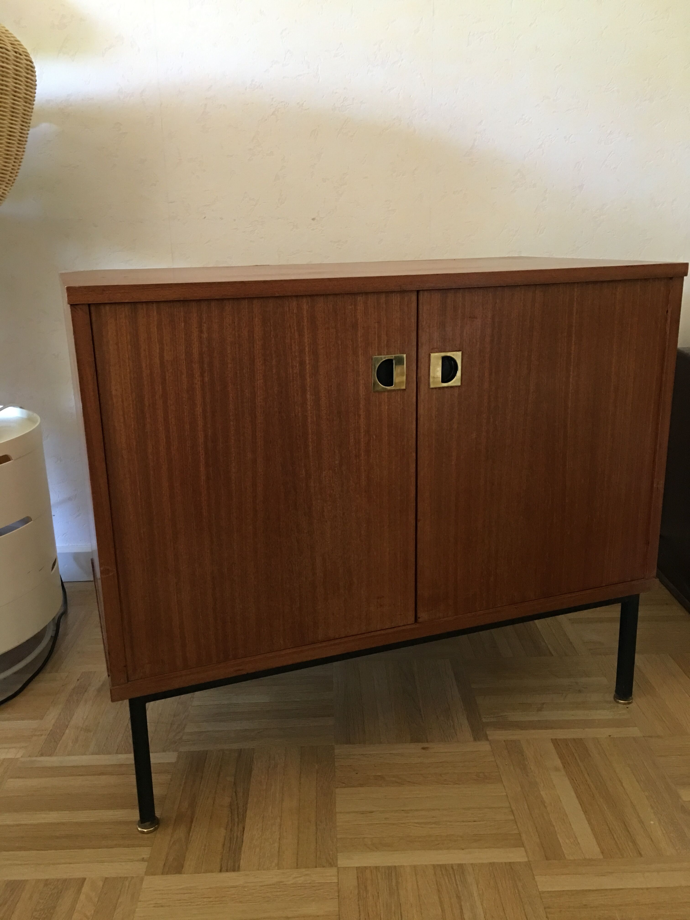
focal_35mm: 29
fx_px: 771
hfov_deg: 48.2
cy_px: 460
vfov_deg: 61.7
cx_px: 345
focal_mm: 4.15
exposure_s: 1/8
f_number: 2.2
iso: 100
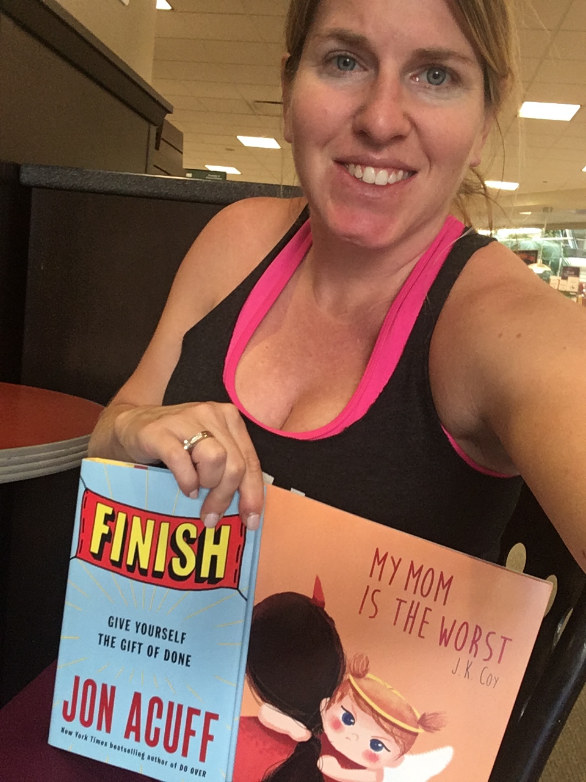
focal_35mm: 31
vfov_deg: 58.4
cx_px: 293
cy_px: 391
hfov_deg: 45.4
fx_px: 700
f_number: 2.4
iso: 125
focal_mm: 2.15
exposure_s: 1/30
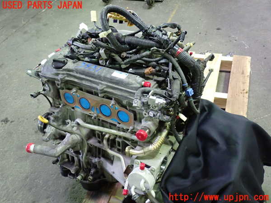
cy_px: 102
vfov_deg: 39.7
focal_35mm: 36
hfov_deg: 51.4
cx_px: 136
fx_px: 282
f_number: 2.5
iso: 800
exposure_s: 1/25
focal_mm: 6.37
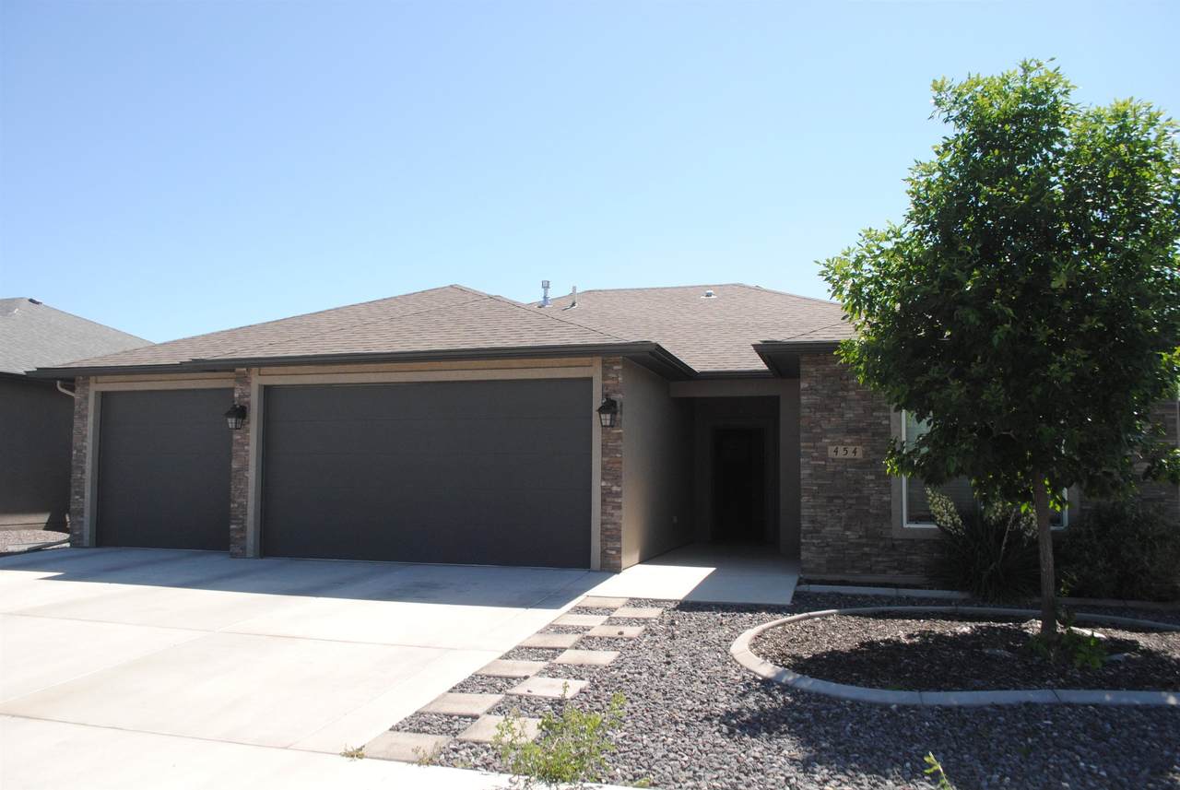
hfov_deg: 67.3
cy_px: 395
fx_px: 886
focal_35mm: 27
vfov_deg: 48.1
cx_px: 590
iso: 400
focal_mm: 18
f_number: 7.1
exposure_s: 1/800
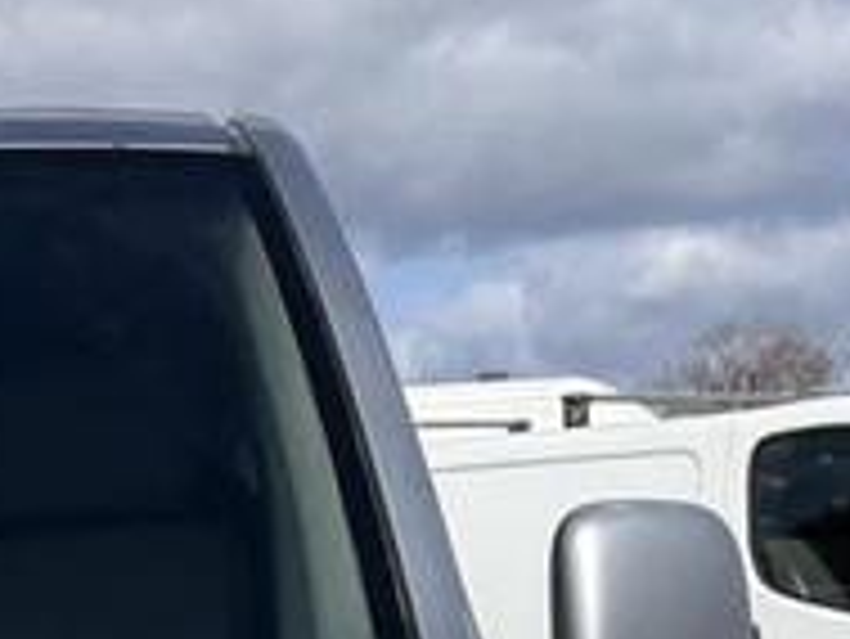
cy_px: 1260
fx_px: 3022
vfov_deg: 11.0
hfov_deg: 15.1
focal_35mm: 123
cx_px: -319
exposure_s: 1/5348
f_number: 1.6
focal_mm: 5.96
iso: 50
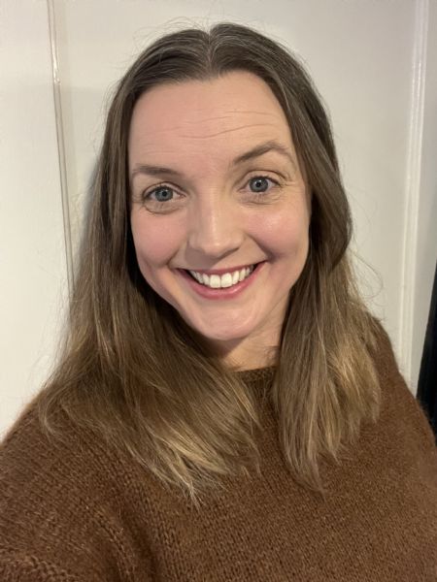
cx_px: 218
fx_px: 505
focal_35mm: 30
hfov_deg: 46.8
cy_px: 291
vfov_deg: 60.0
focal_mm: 2.71
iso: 320
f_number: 2.2
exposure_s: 1/25
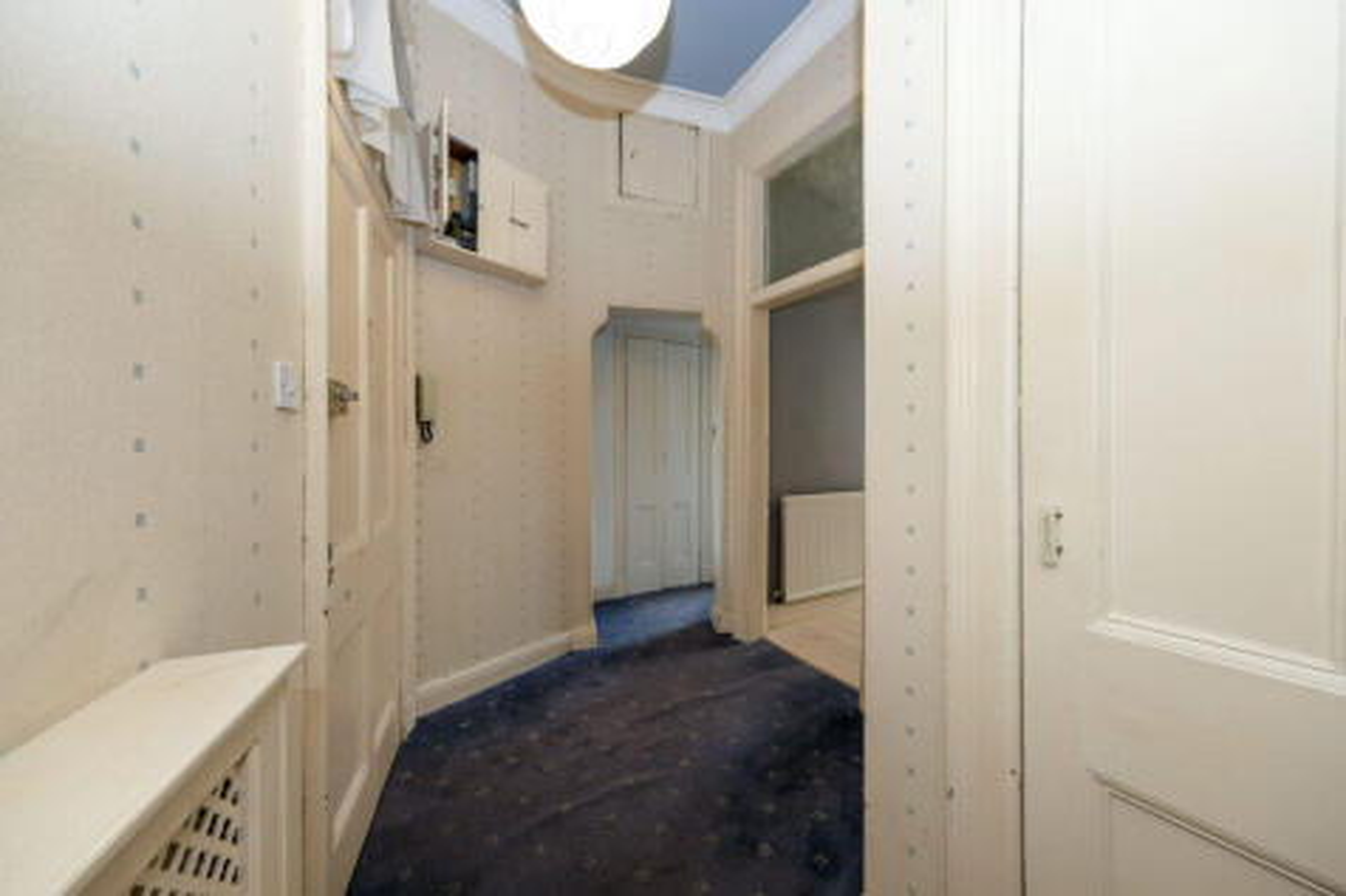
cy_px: 448
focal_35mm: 12
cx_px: 673
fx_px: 448
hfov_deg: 112.6
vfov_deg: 90.0
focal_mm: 8
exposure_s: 1/8
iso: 200
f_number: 5.6
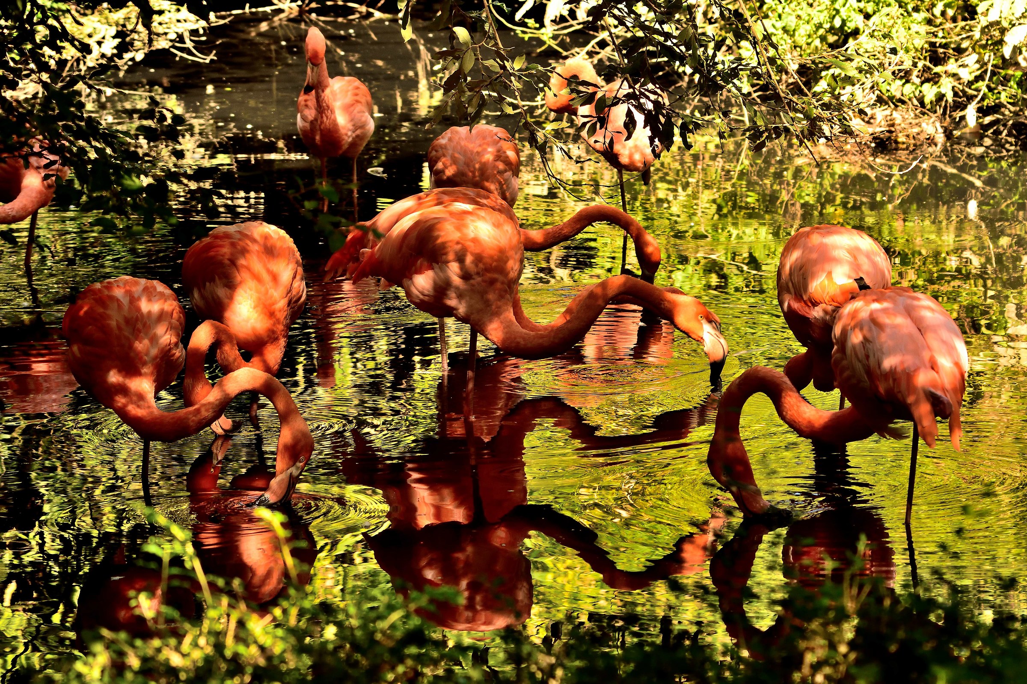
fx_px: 5135
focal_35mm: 180
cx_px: 514
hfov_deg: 11.4
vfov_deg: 7.6
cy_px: 342
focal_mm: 120
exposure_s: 1/250
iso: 800
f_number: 8
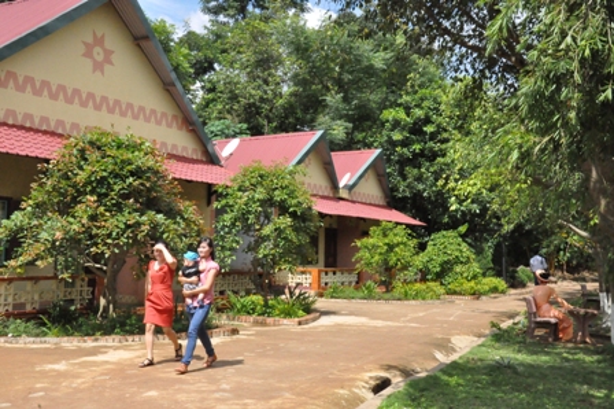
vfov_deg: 29.8
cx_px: 307
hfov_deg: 43.6
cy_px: 204
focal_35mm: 45
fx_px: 767
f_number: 29
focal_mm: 30
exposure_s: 1/800
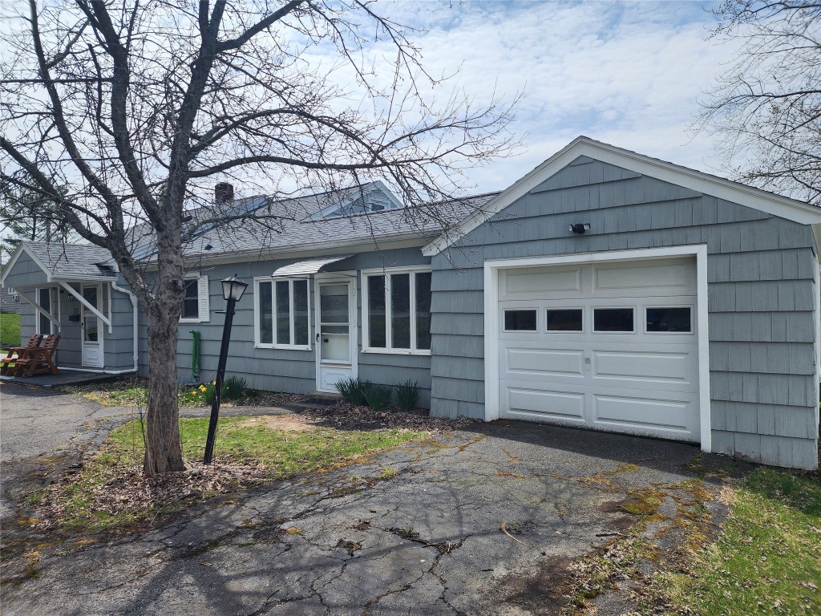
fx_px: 545
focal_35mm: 23
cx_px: 410
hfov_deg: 73.9
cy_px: 308
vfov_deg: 58.9
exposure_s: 1/1780
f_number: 1.8
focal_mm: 6.4
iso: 12
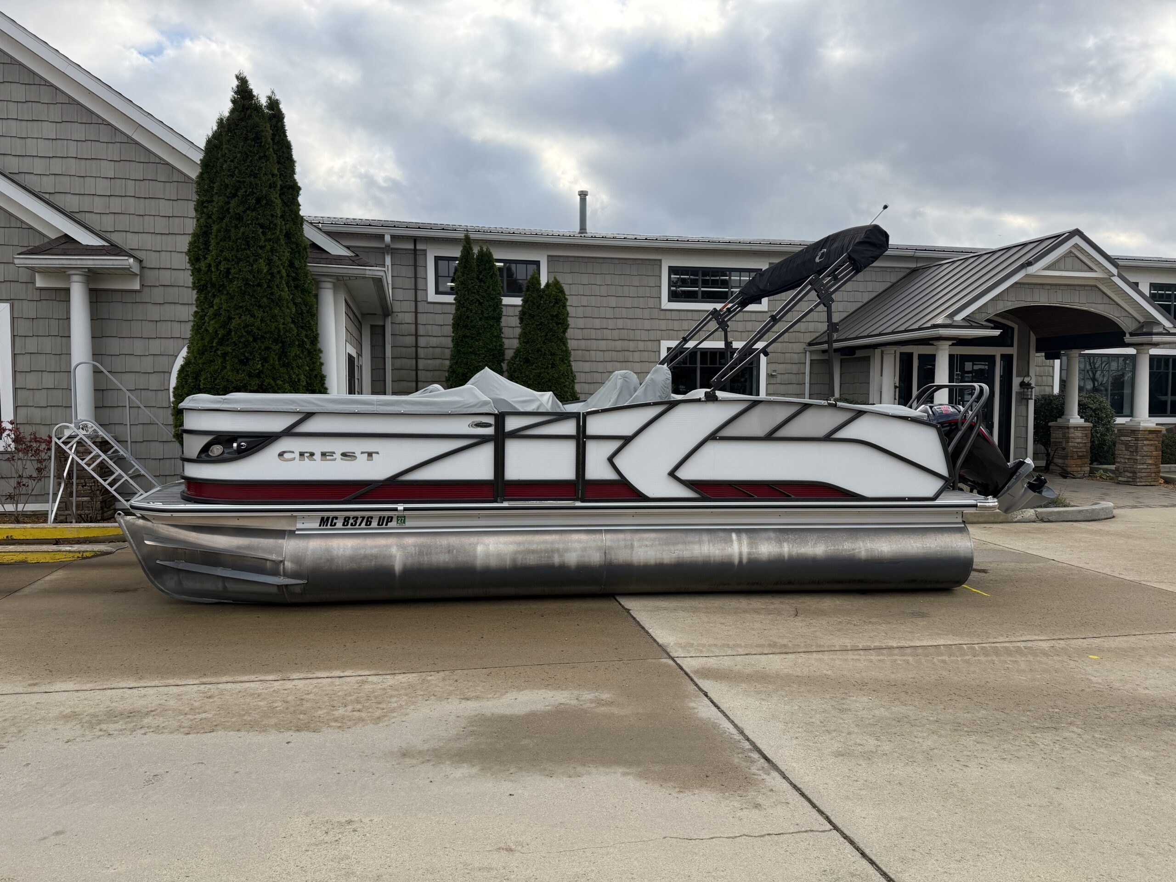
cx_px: 588
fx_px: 815
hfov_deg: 71.6
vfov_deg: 56.8
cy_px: 441
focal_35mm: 24
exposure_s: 1/2801
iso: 100
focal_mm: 6.76
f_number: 1.78
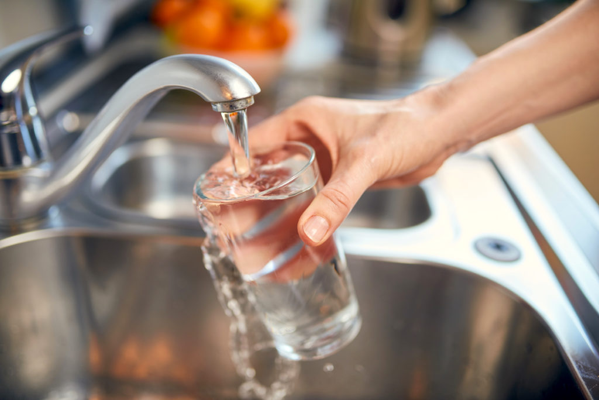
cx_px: 300
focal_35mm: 35
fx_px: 583
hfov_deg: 54.4
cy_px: 200
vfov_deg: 37.9
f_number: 1.8
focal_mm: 35
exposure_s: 1/60
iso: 100
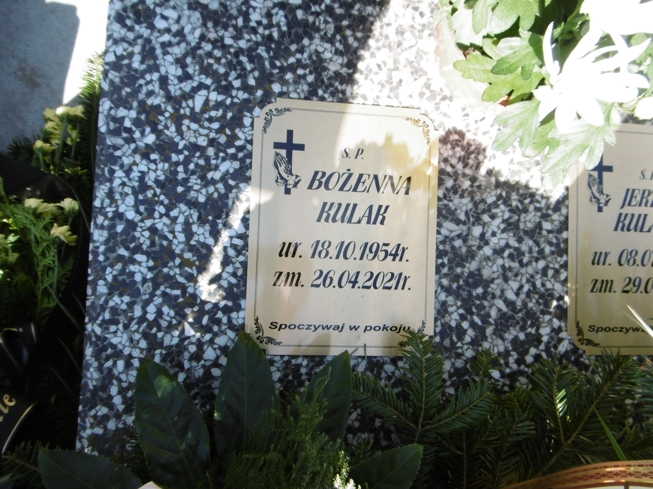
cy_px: 244
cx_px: 326
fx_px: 453
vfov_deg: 56.8
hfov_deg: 71.6
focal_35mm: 24
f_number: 3.1
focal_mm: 4.3
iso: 100
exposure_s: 1/200
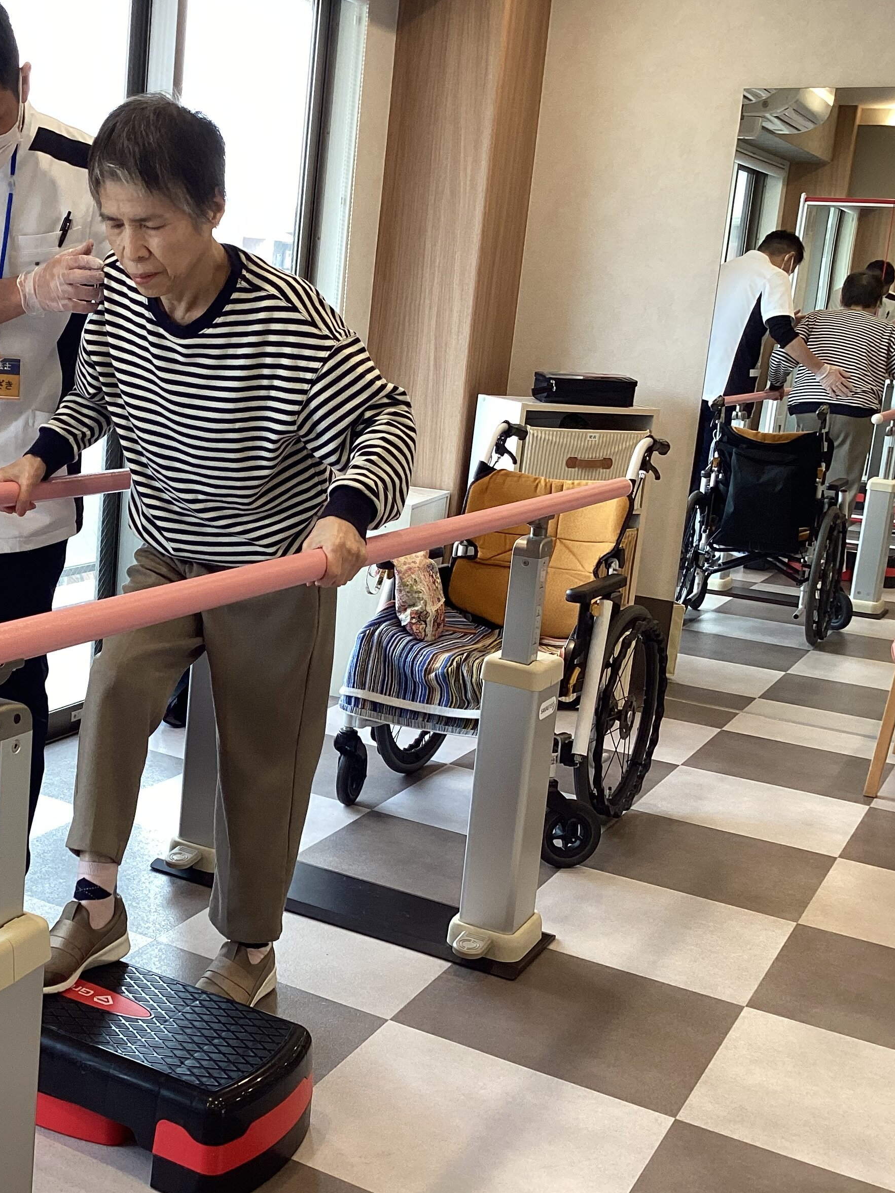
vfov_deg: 43.8
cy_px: 578
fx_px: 1482
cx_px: 150
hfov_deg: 32.5
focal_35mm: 43
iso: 64
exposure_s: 1/100
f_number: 2.4
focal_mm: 3.3
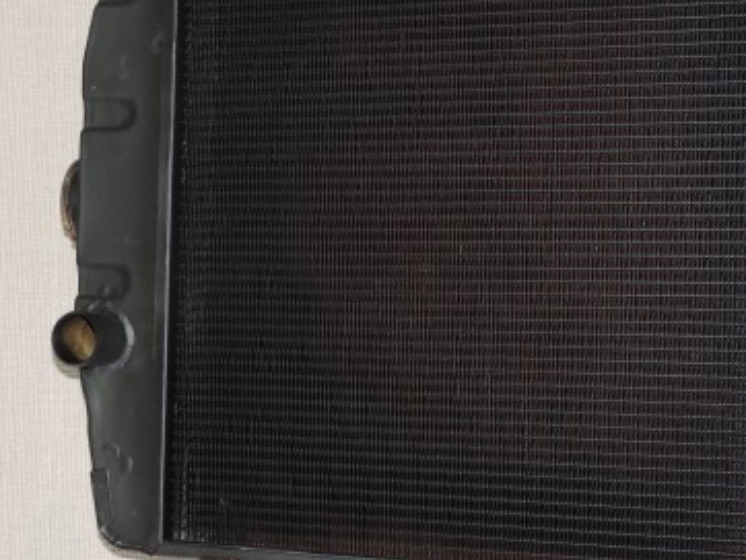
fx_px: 1639
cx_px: 373
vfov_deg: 19.4
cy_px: 218
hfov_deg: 25.6
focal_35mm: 76
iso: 200
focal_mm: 7.6
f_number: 3.4
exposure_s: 1/30
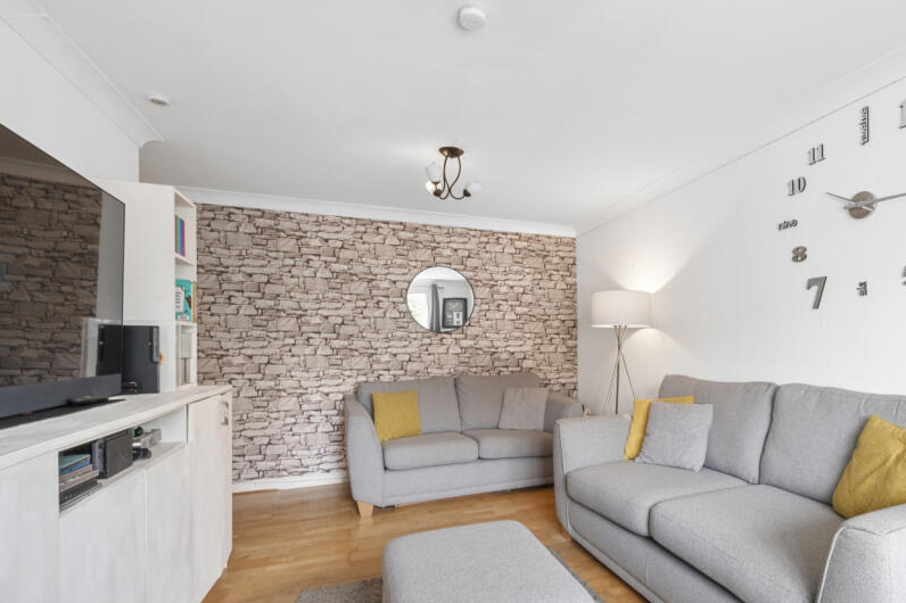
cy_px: 344
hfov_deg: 88.6
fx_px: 453
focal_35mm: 18
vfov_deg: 67.0
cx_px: 554
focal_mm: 14
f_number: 16
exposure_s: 1.6
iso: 200
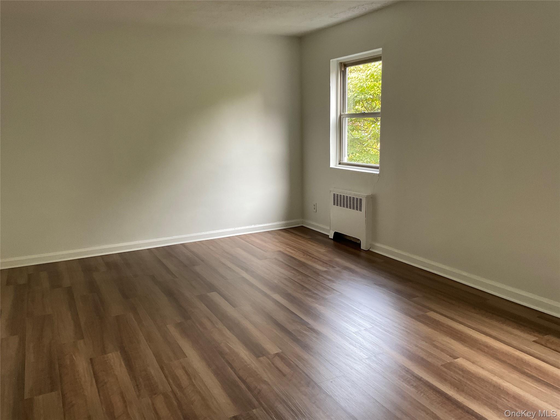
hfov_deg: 61.7
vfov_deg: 48.2
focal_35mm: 29
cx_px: 280
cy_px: 210
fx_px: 469
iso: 64
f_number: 1.8
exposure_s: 1/97
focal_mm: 3
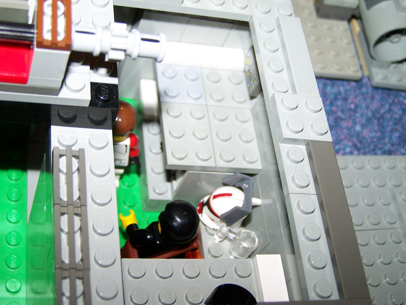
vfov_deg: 24.8
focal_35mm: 59
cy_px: 152
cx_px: 203
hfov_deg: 32.7
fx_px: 692
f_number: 3.1
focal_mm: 9.8
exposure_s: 1/80
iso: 80
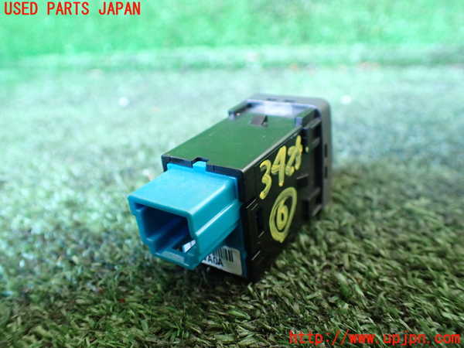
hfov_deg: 60.0
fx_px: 402
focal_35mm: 30
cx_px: 232
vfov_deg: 46.8
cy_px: 174
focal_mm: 5.4
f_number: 2.3
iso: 800
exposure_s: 1/30
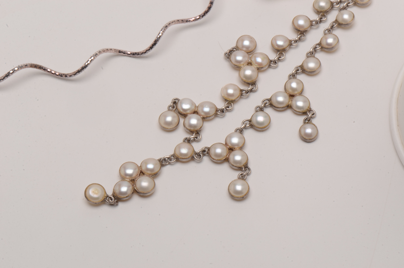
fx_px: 1428
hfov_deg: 16.1
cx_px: 202
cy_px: 134
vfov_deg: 10.7
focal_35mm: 128
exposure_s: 1/125
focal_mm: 85
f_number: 32
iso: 100
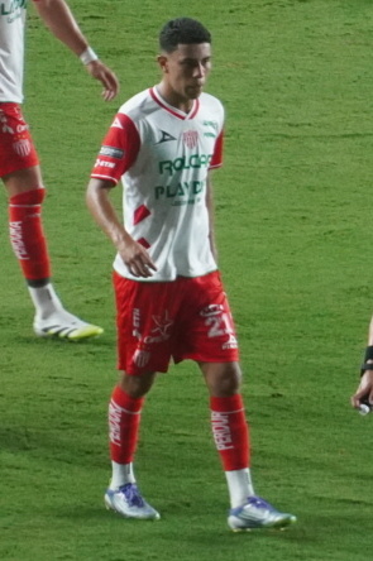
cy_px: 280
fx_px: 3154
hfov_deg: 6.8
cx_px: 186
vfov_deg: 10.2
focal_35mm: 202
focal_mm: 135
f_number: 5.6
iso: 3200
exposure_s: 1/250
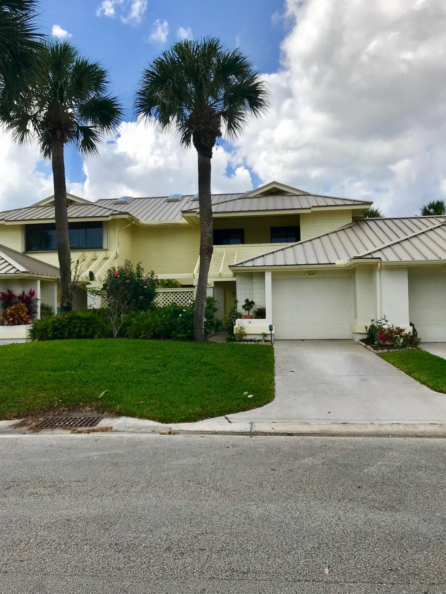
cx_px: 223
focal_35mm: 28
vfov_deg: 63.4
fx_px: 481
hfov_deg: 49.7
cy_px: 297
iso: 20
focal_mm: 3.99
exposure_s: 1/3546
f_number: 1.8
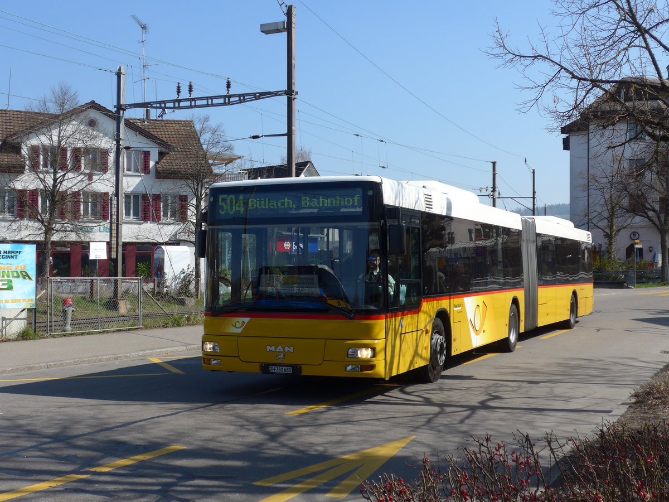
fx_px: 889
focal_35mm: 46
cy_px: 251
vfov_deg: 31.5
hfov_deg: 41.2
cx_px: 334
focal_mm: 9.5
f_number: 3
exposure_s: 1/1600
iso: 80
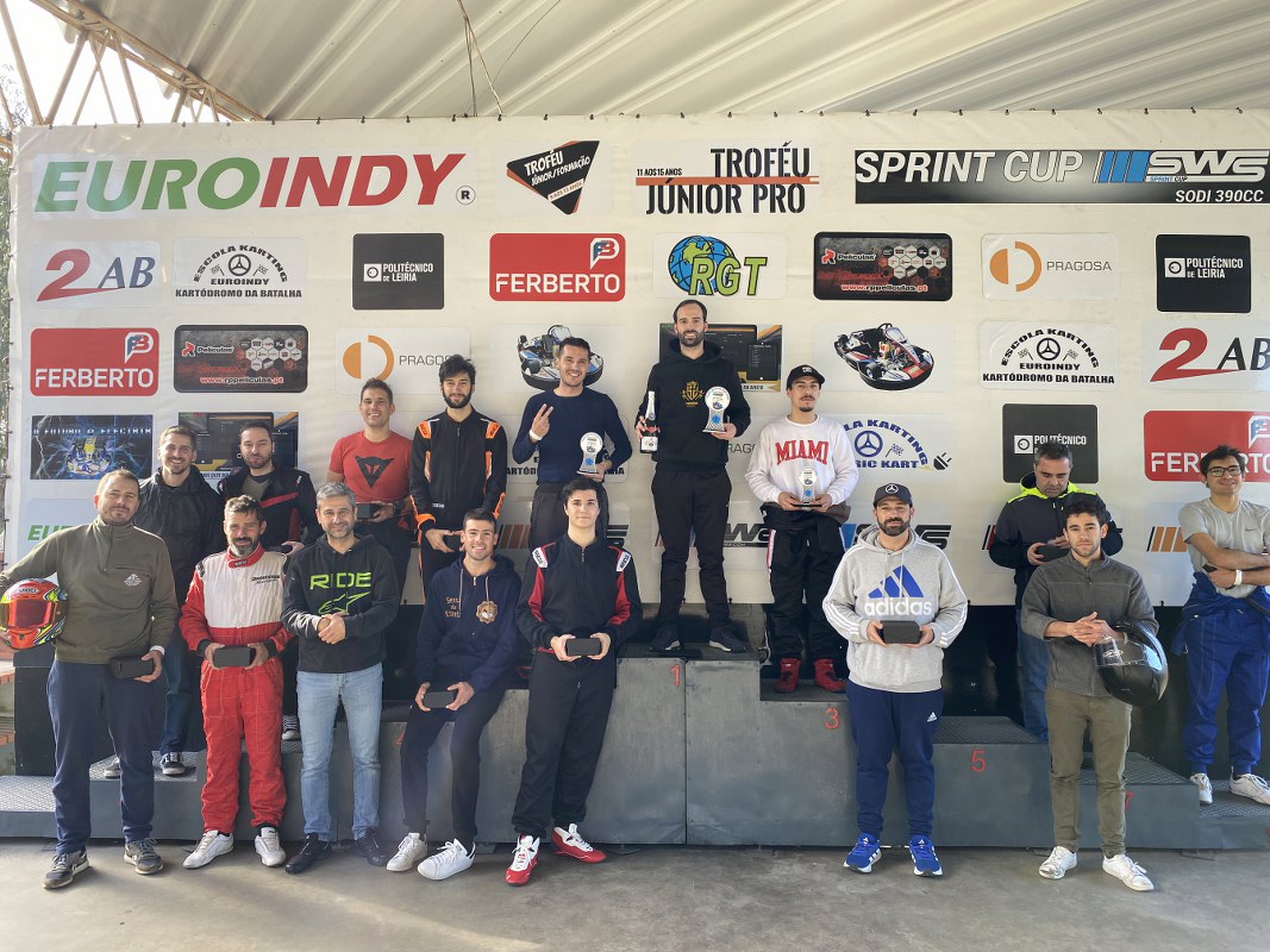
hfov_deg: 67.3
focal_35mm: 26
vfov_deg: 53.1
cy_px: 476
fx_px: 954
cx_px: 635
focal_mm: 4.25
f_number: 1.8
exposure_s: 1/121
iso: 32
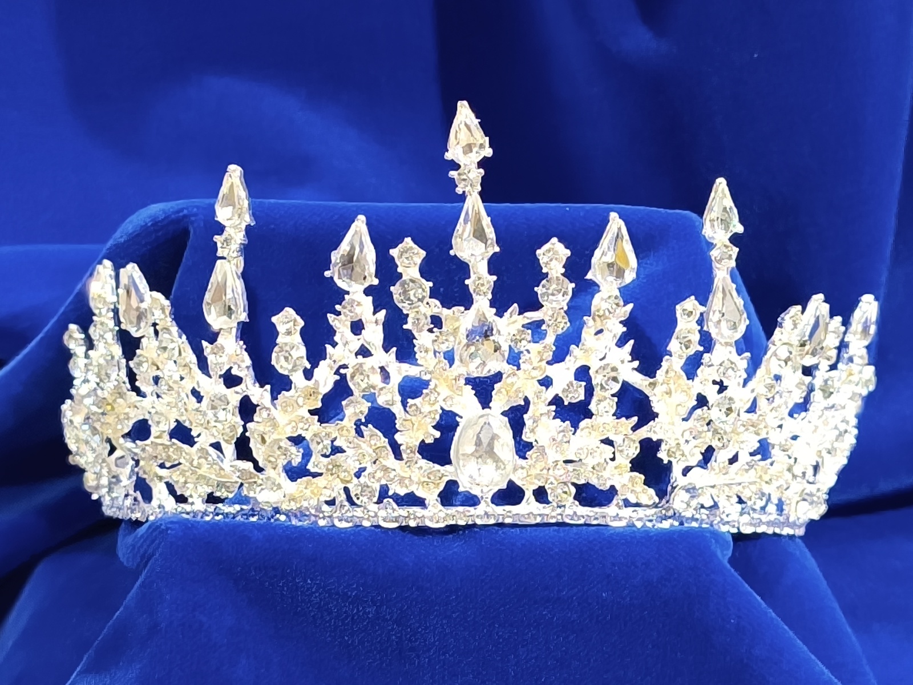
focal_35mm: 81
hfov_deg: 24.1
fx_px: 2136
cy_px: 342
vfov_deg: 18.2
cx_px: 456
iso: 2500
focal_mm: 6.57
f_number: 1.6
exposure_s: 1/800
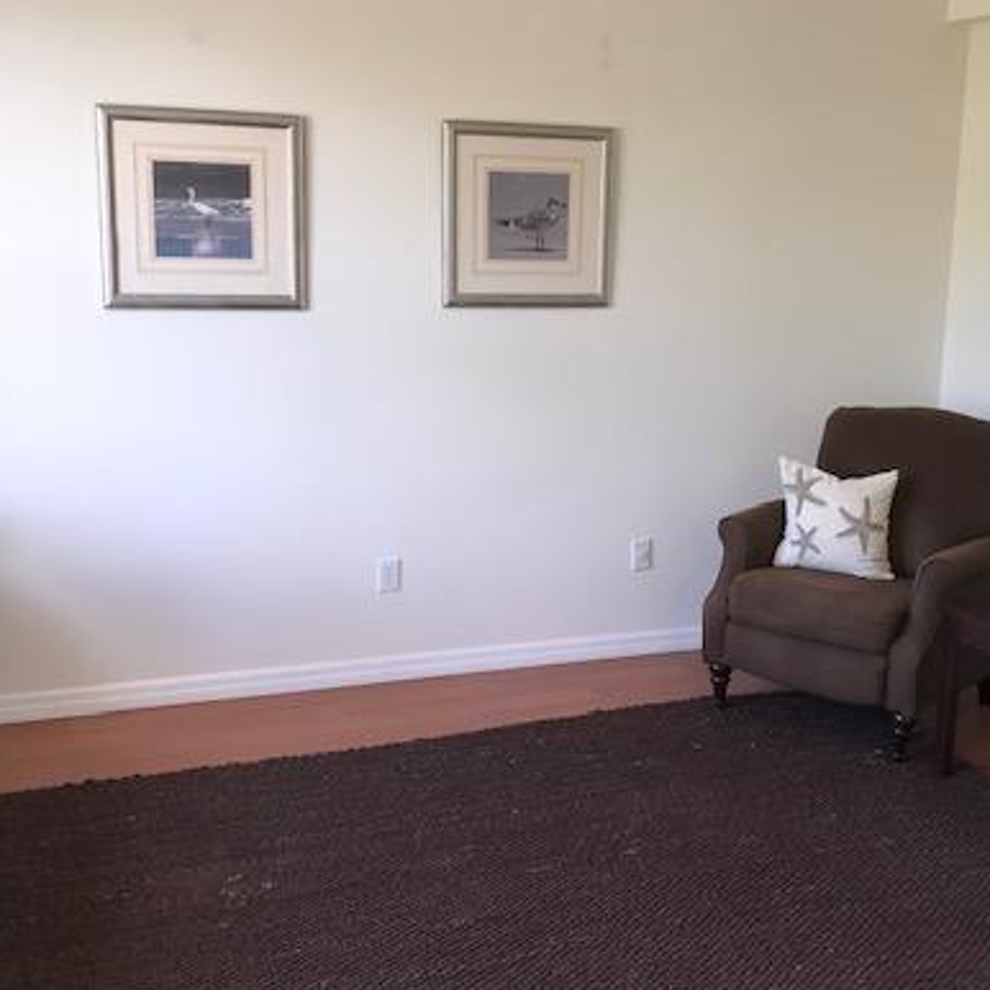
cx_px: 628
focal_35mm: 41
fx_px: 1327
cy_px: 505
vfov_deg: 40.9
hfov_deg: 40.6
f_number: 1.8
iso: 20
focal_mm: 3.99
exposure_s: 1/30
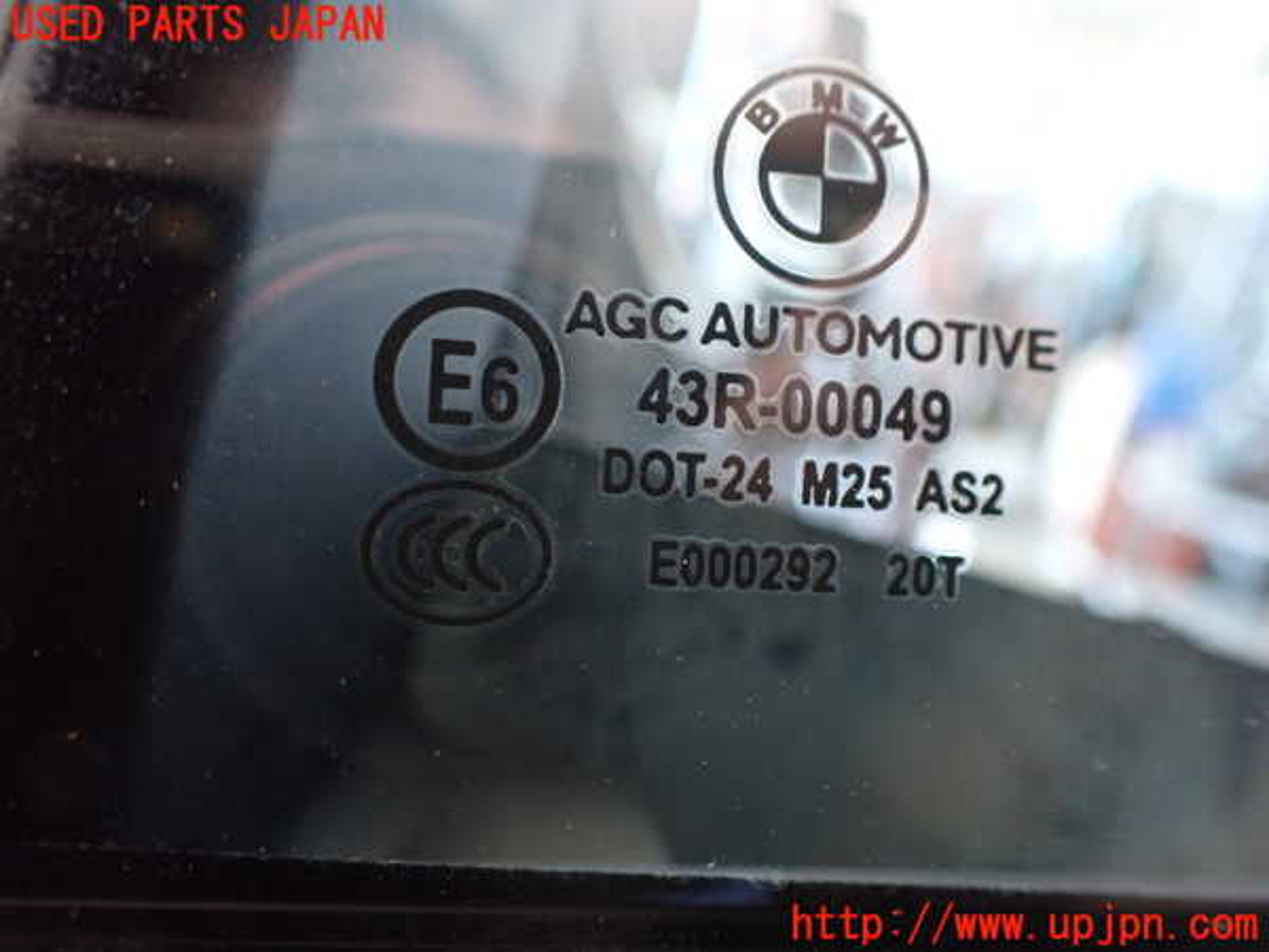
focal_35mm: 30
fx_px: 1100
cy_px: 476
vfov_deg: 46.8
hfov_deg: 60.0
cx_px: 634
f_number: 2.3
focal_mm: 5.4
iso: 800
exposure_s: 1/40
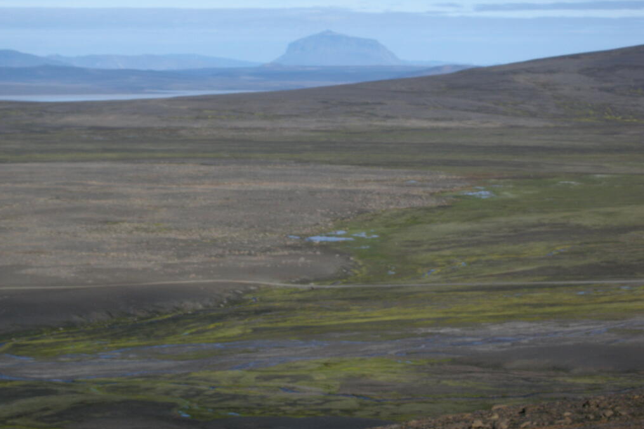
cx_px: 320
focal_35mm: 129
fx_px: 2308
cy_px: 186
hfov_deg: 15.9
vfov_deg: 10.6
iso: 100
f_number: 7.3
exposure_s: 1/332
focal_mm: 26.3
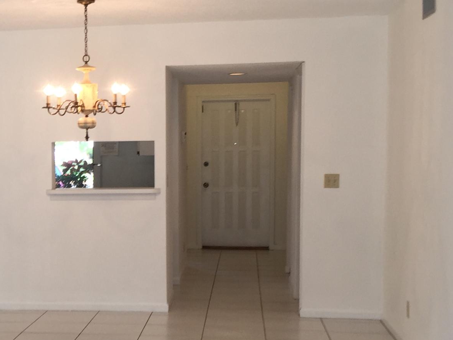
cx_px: 15
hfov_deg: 25.2
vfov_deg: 19.8
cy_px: 224
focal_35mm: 74
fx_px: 968
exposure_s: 1/60
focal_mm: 4.15
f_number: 2.2
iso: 32
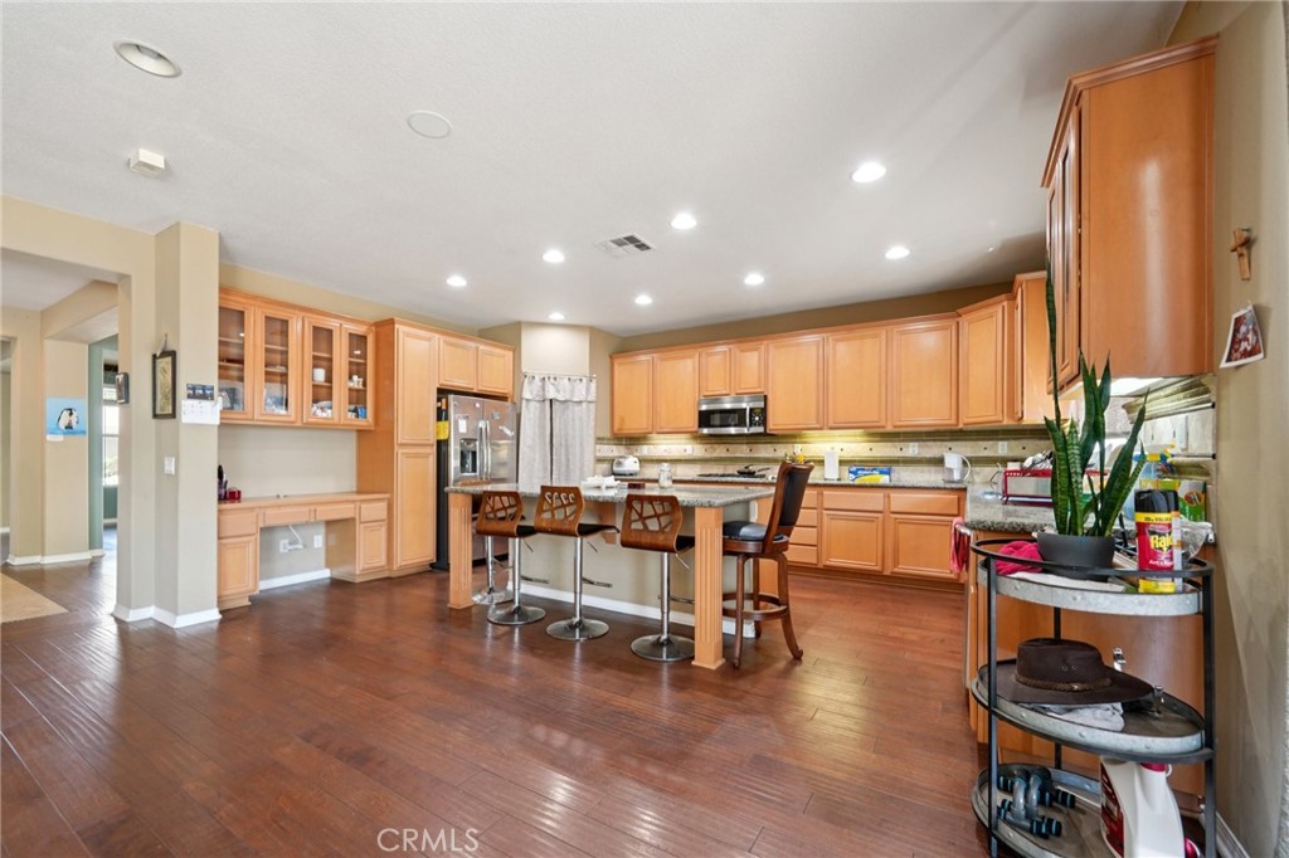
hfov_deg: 104.3
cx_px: 644
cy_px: 429
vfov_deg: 81.2
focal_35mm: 14
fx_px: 501
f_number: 8
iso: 400
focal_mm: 14
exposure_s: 1/5
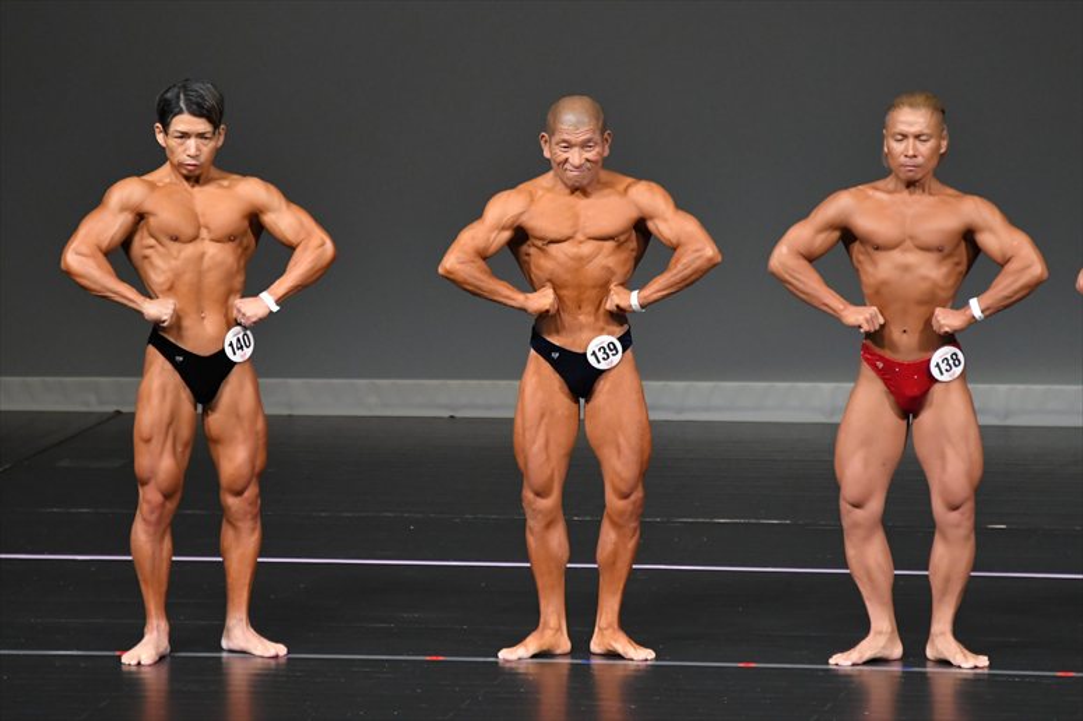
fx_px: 11276
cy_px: 360
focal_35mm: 375
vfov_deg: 3.7
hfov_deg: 5.5
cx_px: 542
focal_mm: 250
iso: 4000
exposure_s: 1/400
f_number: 5.6
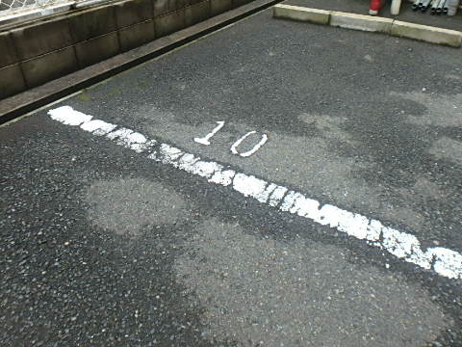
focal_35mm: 28
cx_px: 245
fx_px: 374
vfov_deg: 49.5
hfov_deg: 63.4
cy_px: 140
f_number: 3.5
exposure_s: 1/100
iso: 125
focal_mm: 3.7
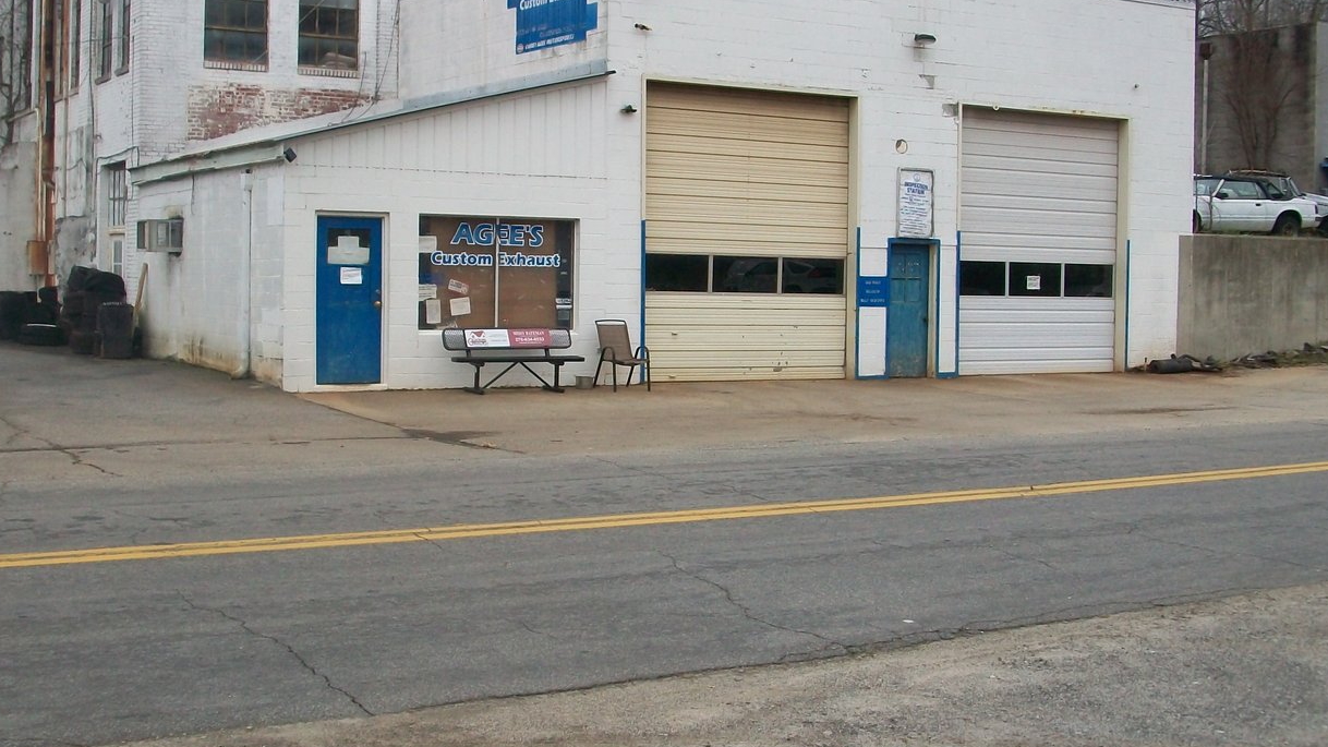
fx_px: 1620
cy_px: 309
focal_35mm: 46
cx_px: 615
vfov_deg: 25.9
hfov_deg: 44.6
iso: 80
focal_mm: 5.7
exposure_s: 1/640
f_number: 2.8
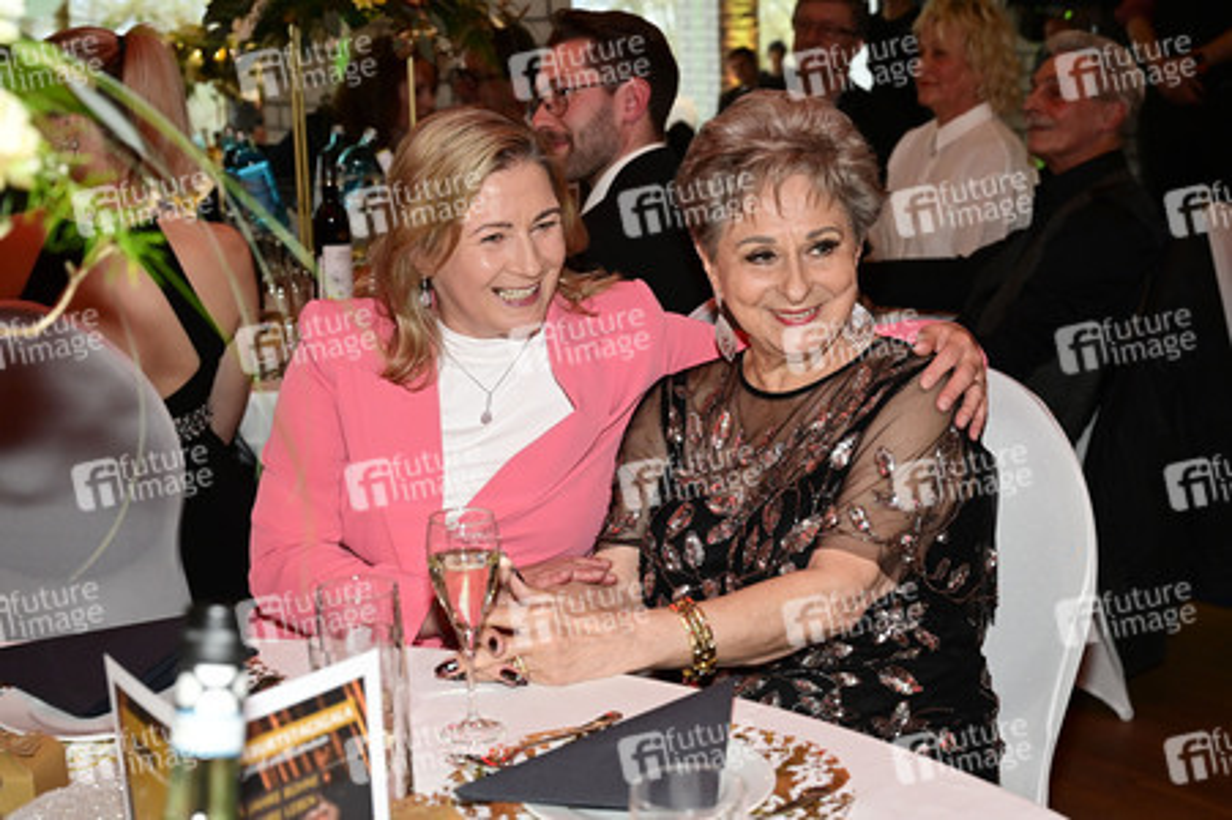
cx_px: 616
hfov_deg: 38.9
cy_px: 410
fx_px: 1744
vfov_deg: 26.4
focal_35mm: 51
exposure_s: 1/200
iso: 3200
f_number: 5.6
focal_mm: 51
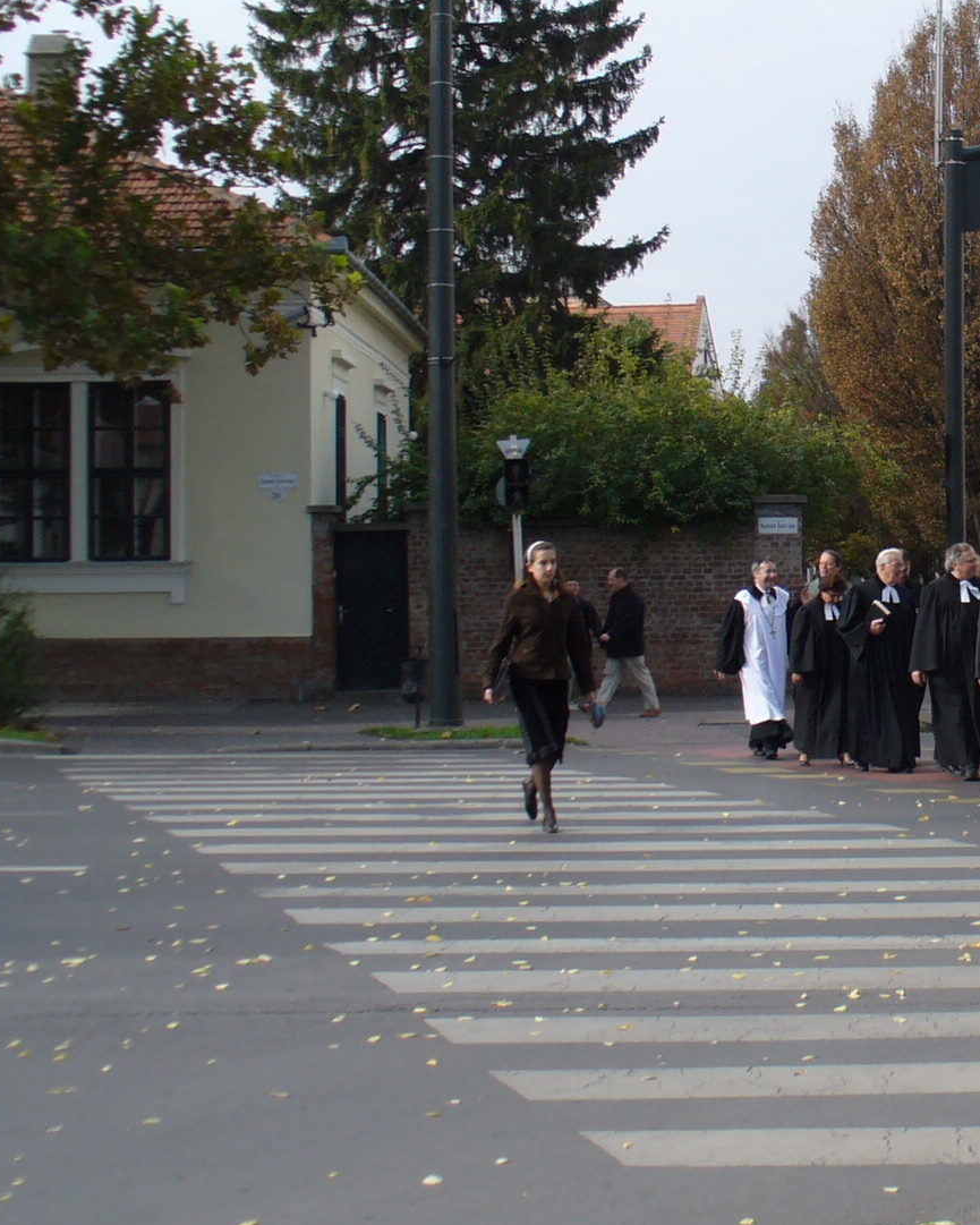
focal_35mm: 77
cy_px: 487
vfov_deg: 24.7
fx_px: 2791
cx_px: 1079
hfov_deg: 19.1
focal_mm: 6.1
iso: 64
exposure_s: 1/125
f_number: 5.6
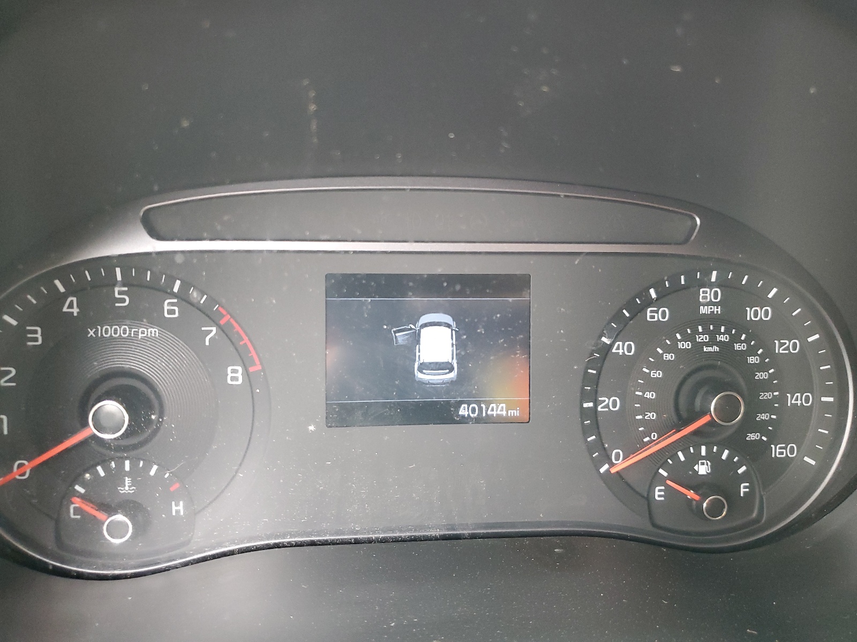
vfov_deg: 53.1
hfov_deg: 67.3
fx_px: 644
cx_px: 428
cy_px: 321
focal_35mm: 26
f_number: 1.5
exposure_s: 1/60.2
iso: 260
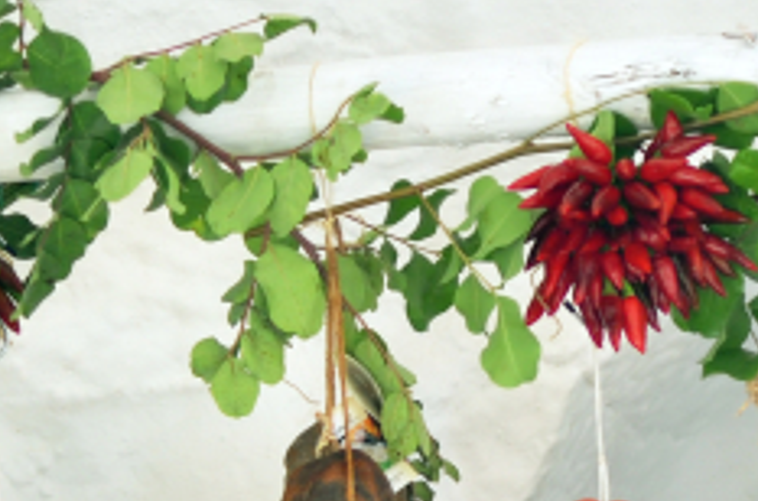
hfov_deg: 7.5
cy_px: 755
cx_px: -47
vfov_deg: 4.9
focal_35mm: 274
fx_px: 5754
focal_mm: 50
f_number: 2.5
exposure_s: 1/160
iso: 200
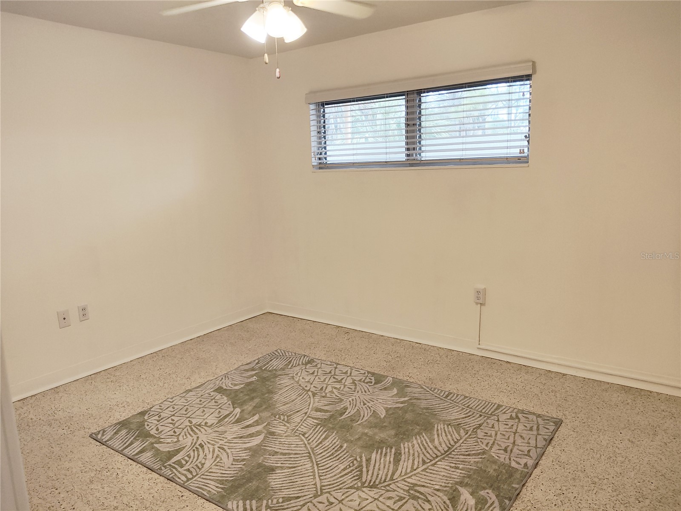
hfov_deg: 69.4
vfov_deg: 54.9
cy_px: 256
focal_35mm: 25
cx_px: 340
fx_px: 492
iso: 175
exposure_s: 1/120
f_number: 1.5
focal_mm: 4.15
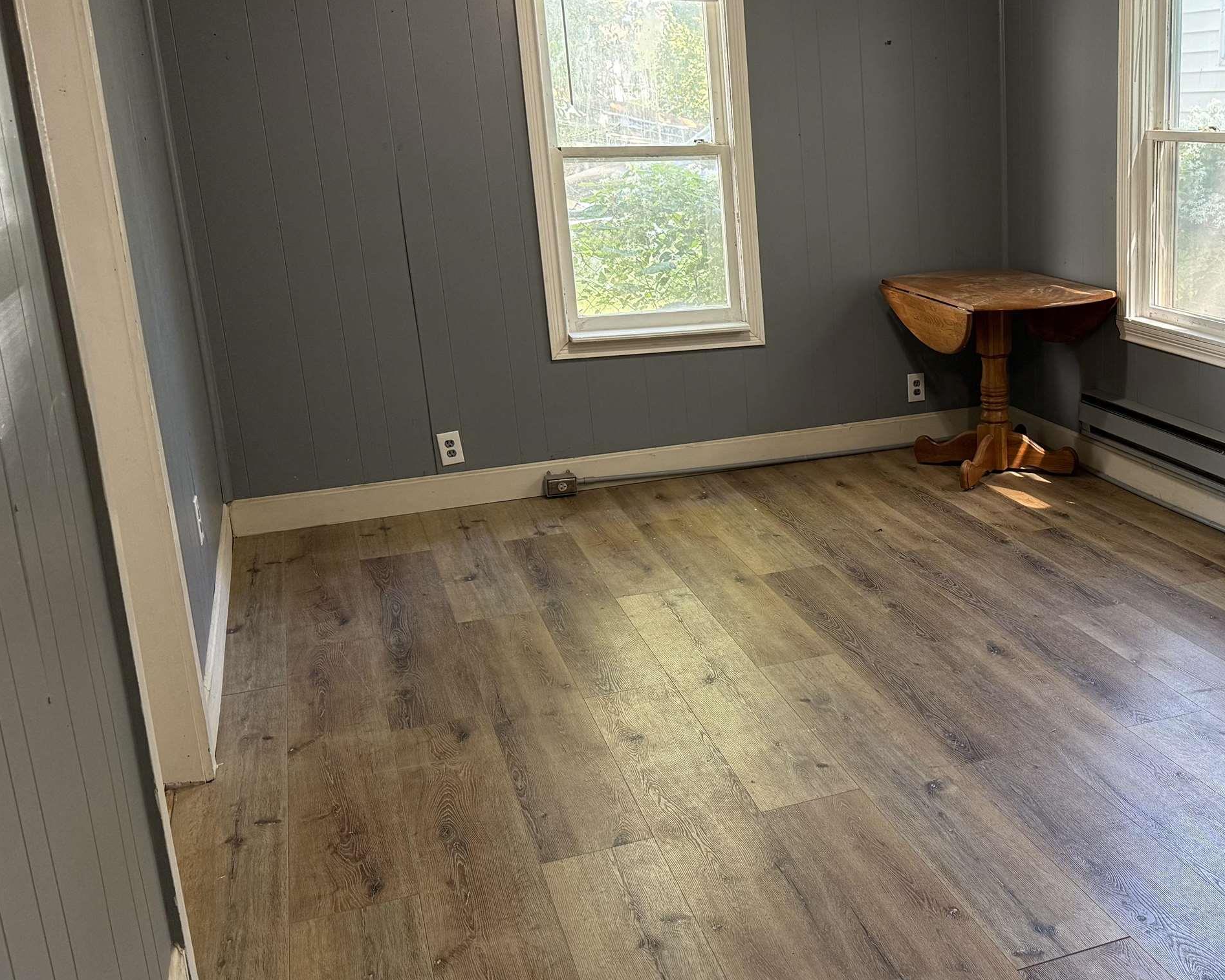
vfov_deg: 39.2
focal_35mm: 38
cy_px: 475
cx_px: 940
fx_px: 1378
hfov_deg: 46.0
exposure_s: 1/120
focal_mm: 6.76
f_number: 1.78
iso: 250
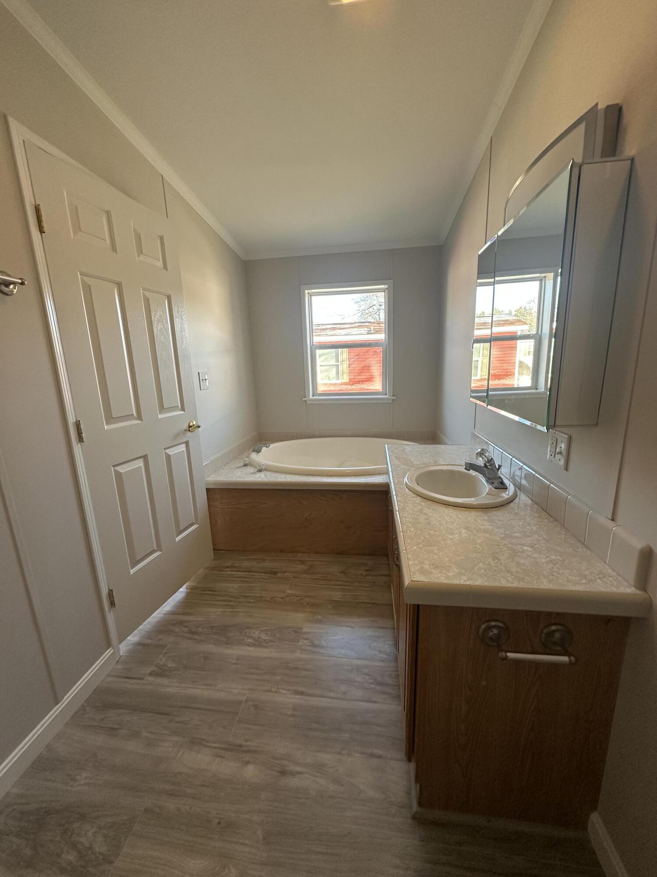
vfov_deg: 102.1
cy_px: 438
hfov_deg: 85.7
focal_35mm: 14
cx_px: 328
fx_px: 354
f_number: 2.2
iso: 125
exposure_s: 1/99
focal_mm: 2.22
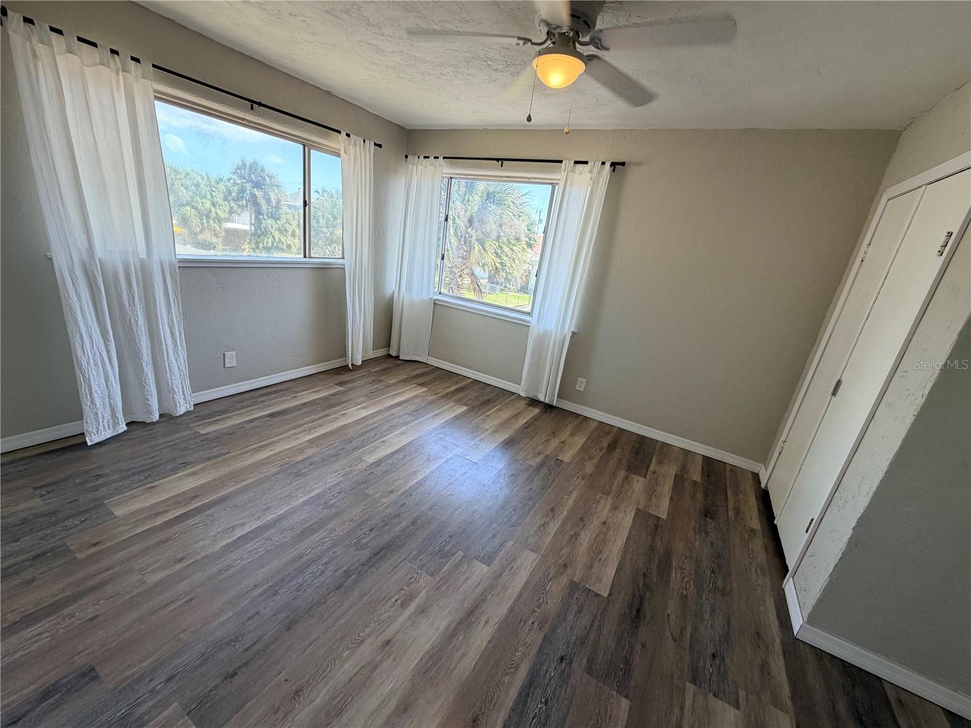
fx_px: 393
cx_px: 486
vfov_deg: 85.7
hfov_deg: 102.1
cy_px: 364
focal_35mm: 14
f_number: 2.2
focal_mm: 2.22
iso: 50
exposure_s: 1/125
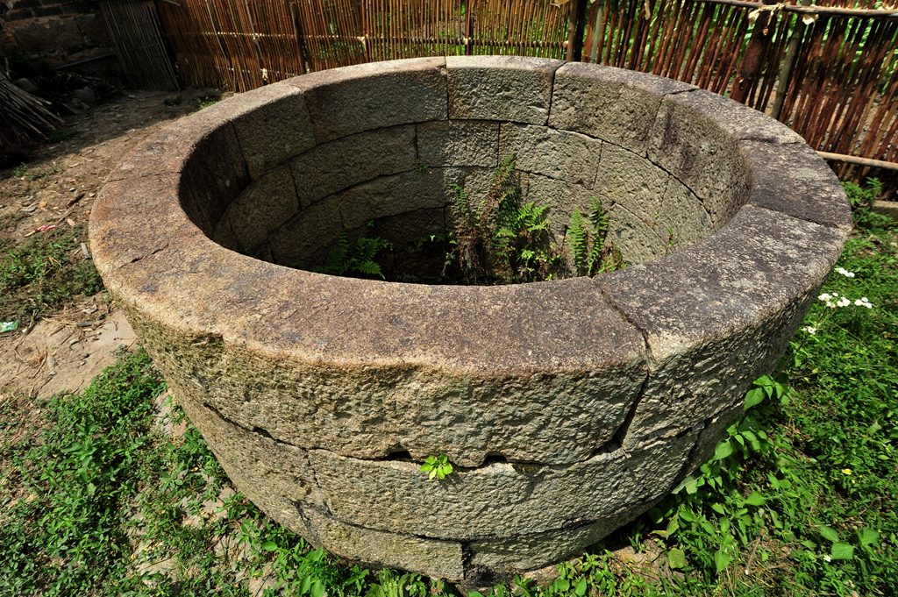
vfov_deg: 73.7
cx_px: 449
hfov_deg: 96.8
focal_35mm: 16
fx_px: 399
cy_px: 298
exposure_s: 1/500
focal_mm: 16
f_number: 8
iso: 200
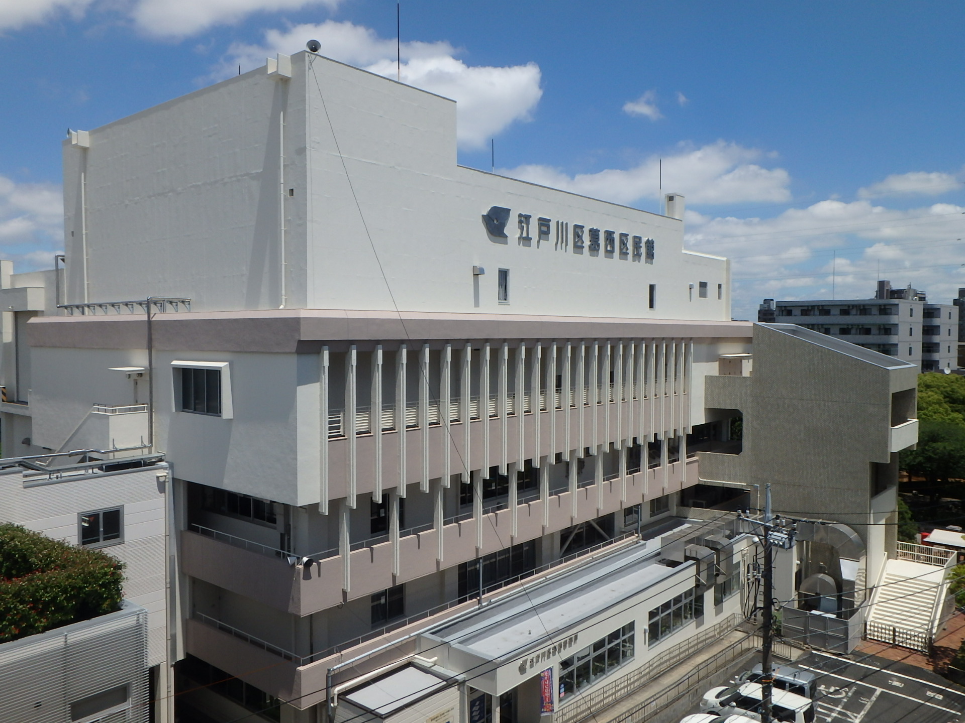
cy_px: 362
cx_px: 482
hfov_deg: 63.4
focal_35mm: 28
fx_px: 781
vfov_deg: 49.7
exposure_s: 1/640
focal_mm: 5
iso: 125
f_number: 7.3
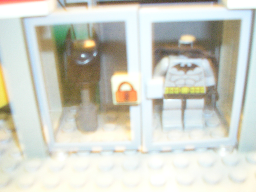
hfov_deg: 49.0
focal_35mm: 38
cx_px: 128
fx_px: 281
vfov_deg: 37.7
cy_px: 96
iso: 200
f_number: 2.8
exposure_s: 1.03
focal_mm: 5.8
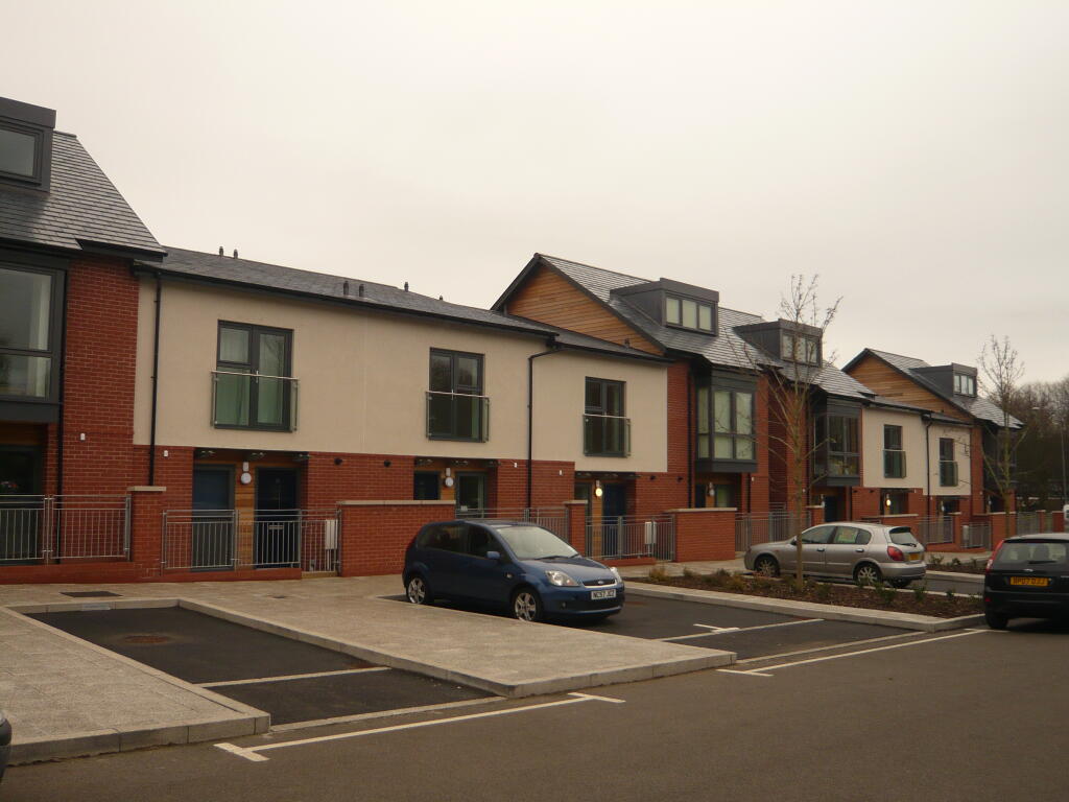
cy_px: 401
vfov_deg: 44.2
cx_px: 534
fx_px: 988
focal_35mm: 32
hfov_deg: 56.8
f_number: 3
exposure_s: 1/200
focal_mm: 5.2
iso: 100
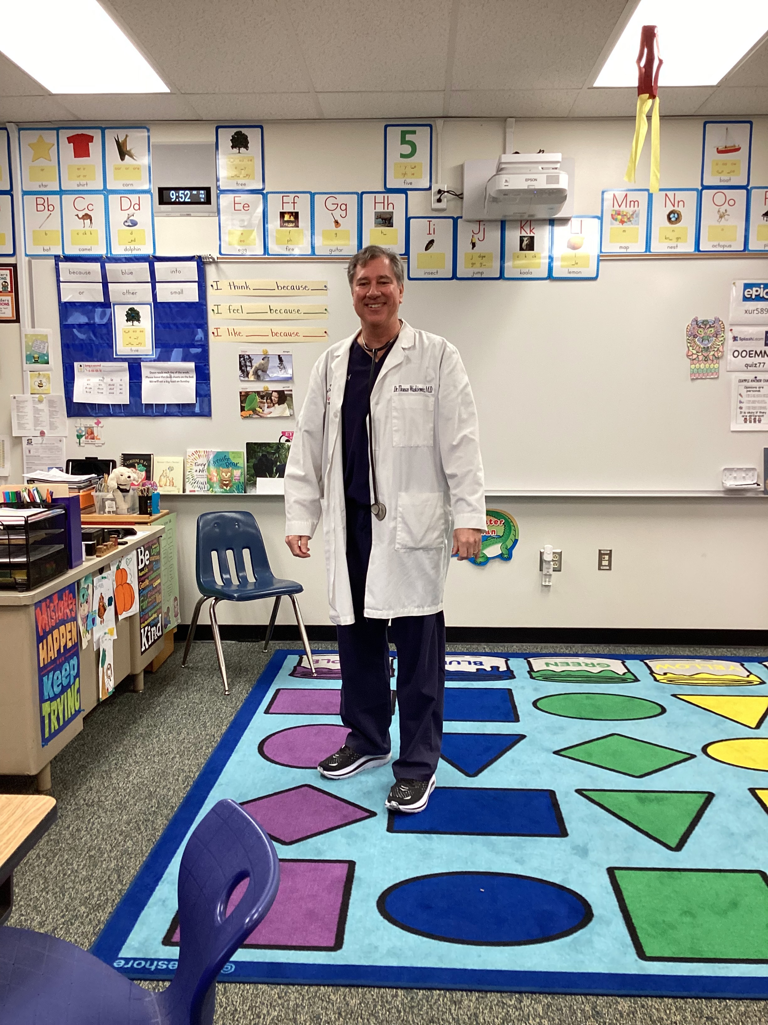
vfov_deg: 58.4
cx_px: 384
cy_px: 512
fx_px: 917
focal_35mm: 31
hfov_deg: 45.4
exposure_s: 1/60
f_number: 2.4
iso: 80
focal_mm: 3.3
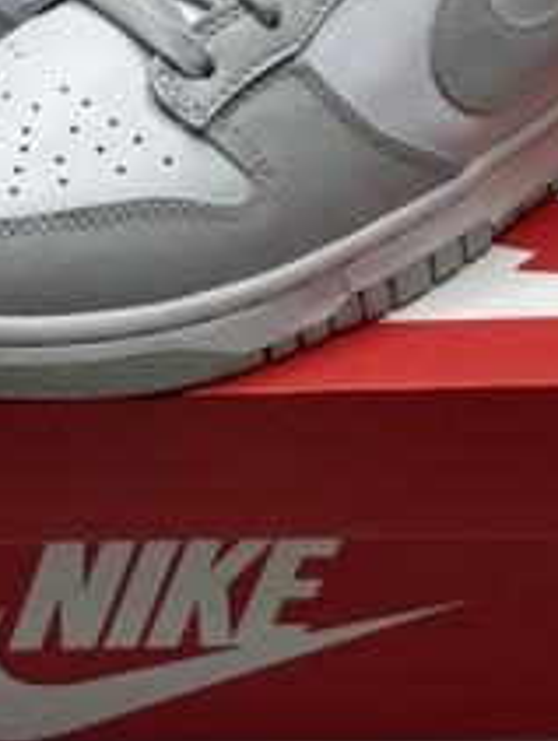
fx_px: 1757
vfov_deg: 23.4
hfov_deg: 17.9
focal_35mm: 82
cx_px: 133
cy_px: 142
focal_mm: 4.2
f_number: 1.6
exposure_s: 1/121
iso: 50
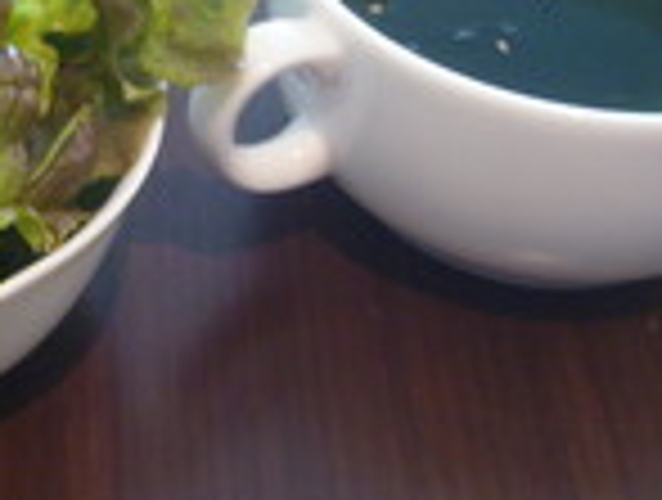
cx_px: 128
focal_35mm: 90
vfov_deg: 16.5
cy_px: 293
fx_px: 1725
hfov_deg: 21.4
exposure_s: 1/8
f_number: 3.2
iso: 200
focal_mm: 6.2
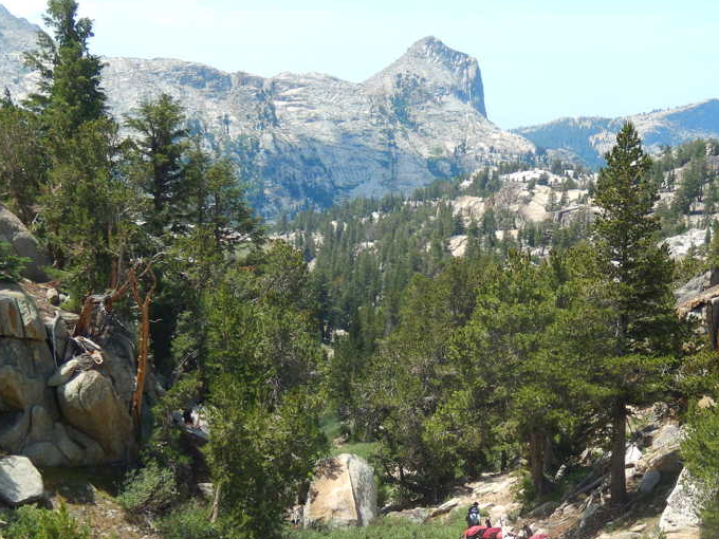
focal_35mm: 59
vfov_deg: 24.7
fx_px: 1225
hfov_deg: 32.5
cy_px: 356
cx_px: 460
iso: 125
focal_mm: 7.3
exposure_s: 1/500
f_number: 4.2
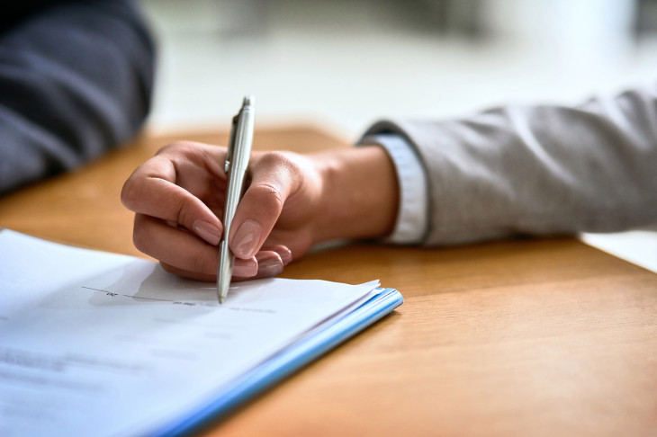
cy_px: 218
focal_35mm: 85
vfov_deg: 16.1
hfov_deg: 23.9
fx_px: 1550
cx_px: 328
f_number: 2.5
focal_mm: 85
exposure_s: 1/125
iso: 800
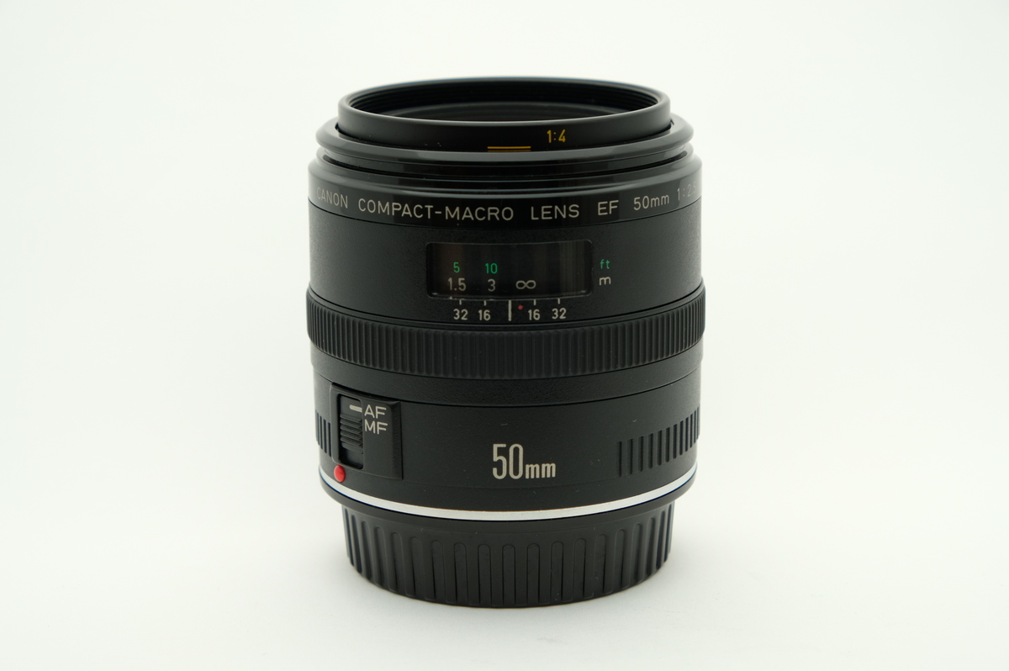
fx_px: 2324
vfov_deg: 16.4
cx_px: 504
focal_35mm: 83
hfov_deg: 24.5
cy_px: 336
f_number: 8
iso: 200
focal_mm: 55
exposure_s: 1/125
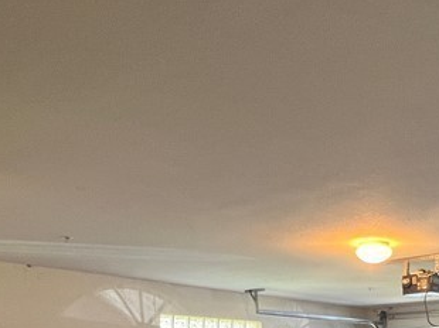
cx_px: 323
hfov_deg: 42.7
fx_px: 545
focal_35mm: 43
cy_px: 402
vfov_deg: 28.7
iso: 320
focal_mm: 1.57
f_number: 1.8
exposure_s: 1/60
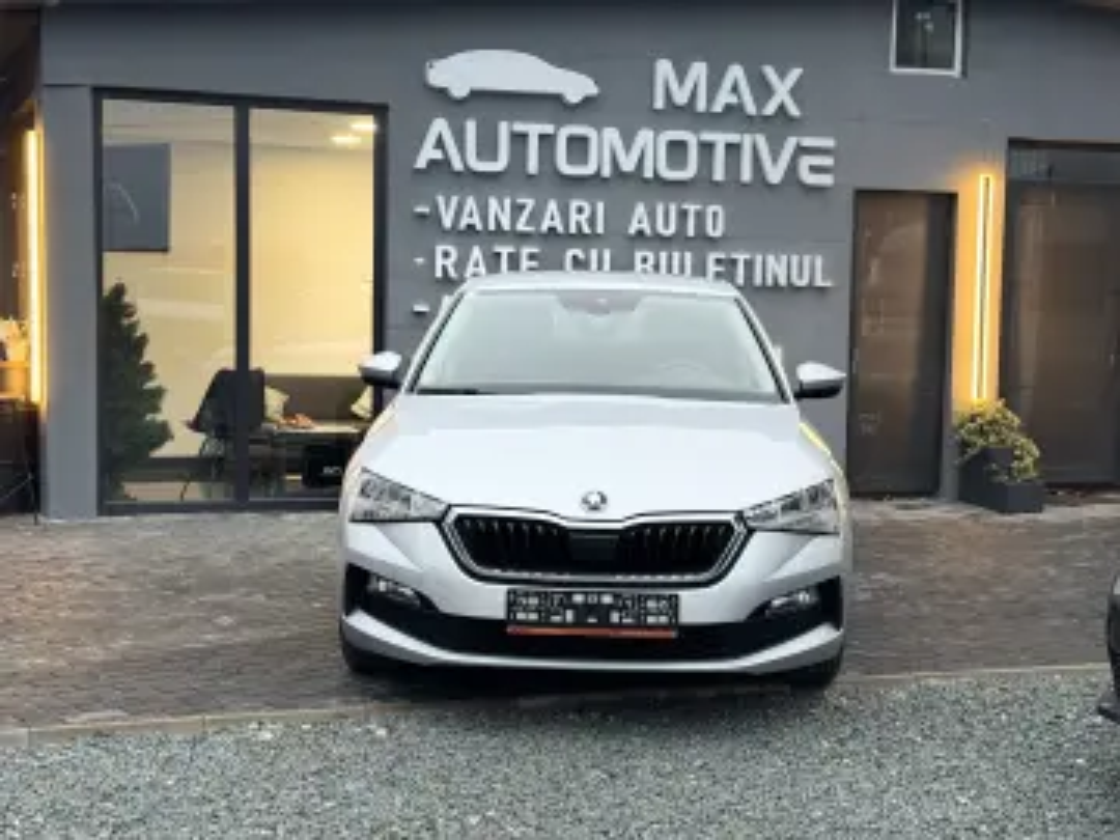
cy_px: 420
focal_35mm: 48
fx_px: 1553
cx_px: 560
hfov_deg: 39.7
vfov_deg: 30.3
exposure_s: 1/76
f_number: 1.78
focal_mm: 6.76
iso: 100
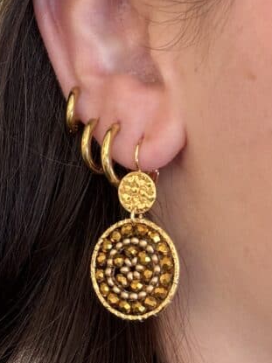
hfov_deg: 18.8
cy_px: 187
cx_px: -51
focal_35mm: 74
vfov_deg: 26.3
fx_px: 776
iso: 40
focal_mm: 2.69
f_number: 1.9
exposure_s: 1/50
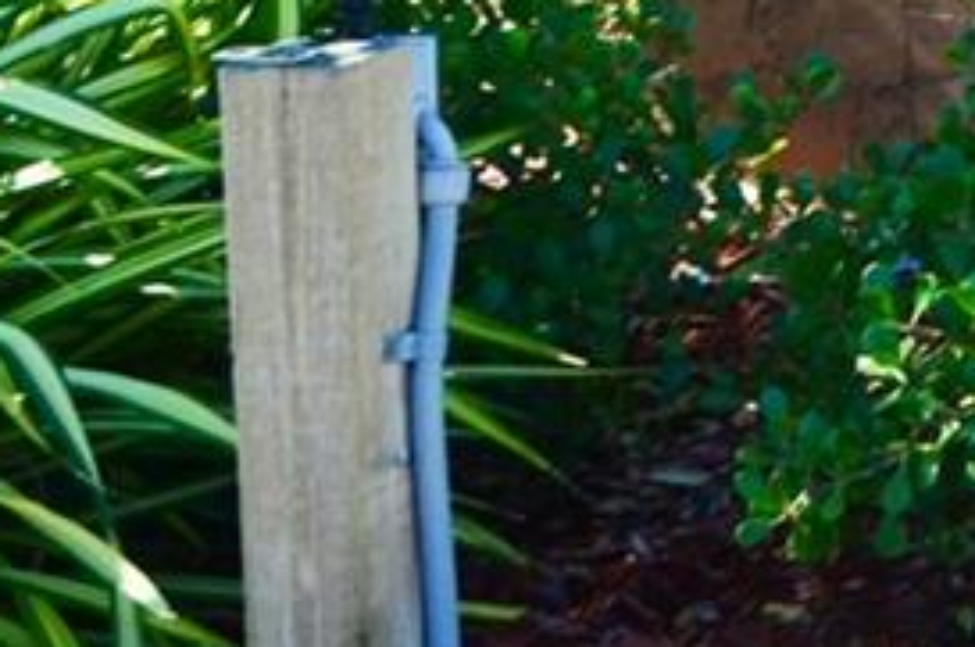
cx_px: 2125
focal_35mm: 167
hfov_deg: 10.9
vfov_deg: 7.9
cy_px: -481
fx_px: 4513
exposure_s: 1/250
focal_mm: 19
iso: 160
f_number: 8
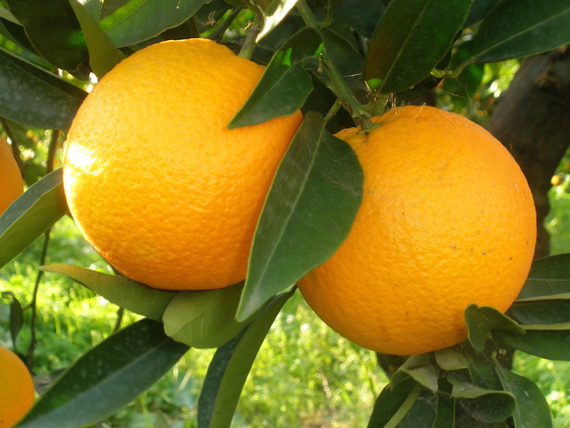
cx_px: 285
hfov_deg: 30.3
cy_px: 214
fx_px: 1054
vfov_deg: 22.9
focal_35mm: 64
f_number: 4.6
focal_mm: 11.2
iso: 160
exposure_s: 1/60
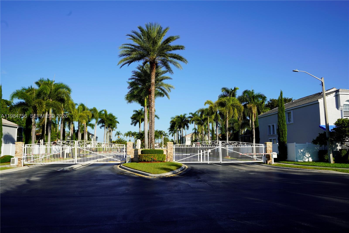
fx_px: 271
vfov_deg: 46.4
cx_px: 174
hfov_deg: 65.5
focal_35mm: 28
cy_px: 116
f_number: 10
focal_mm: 28
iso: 100
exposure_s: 1/200
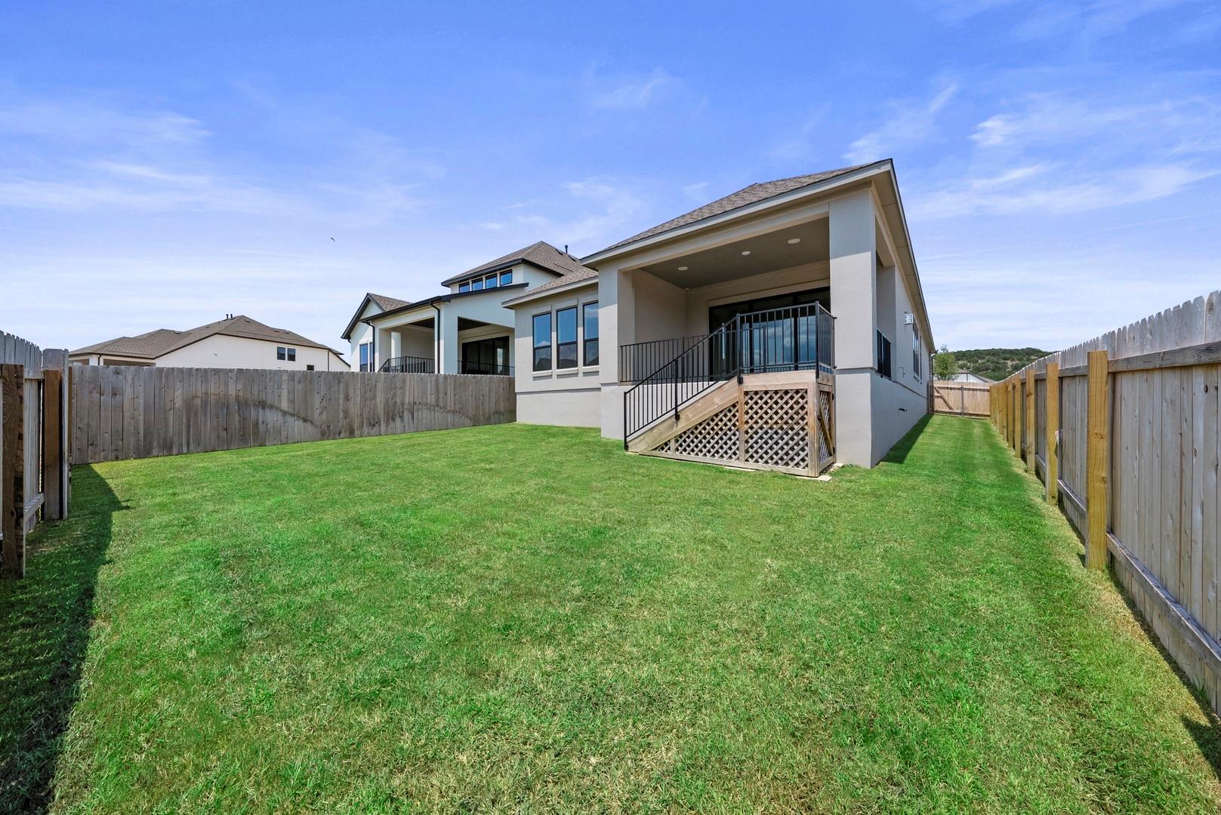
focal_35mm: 12
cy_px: 408
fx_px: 407
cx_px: 610
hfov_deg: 112.6
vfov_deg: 90.1
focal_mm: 12
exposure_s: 1/500
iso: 160
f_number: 11
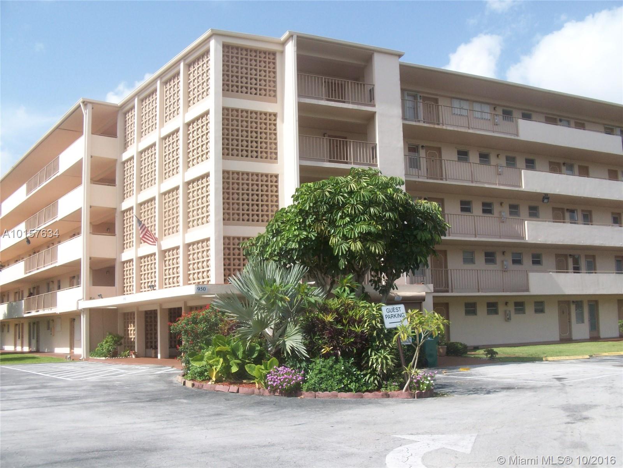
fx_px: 612
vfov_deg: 41.8
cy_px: 234
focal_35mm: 34
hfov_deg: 54.0
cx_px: 312
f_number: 5.5
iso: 64
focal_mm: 5.7
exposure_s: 1/228
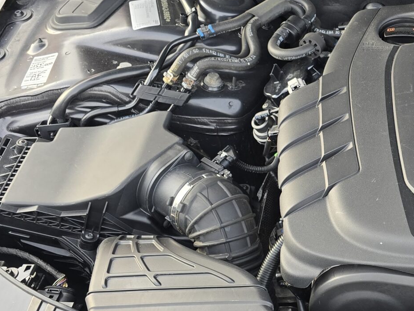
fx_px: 753
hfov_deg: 27.4
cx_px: 487
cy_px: 164
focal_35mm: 63
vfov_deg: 23.3
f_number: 1.7
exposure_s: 1/180
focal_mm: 6.3
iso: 50
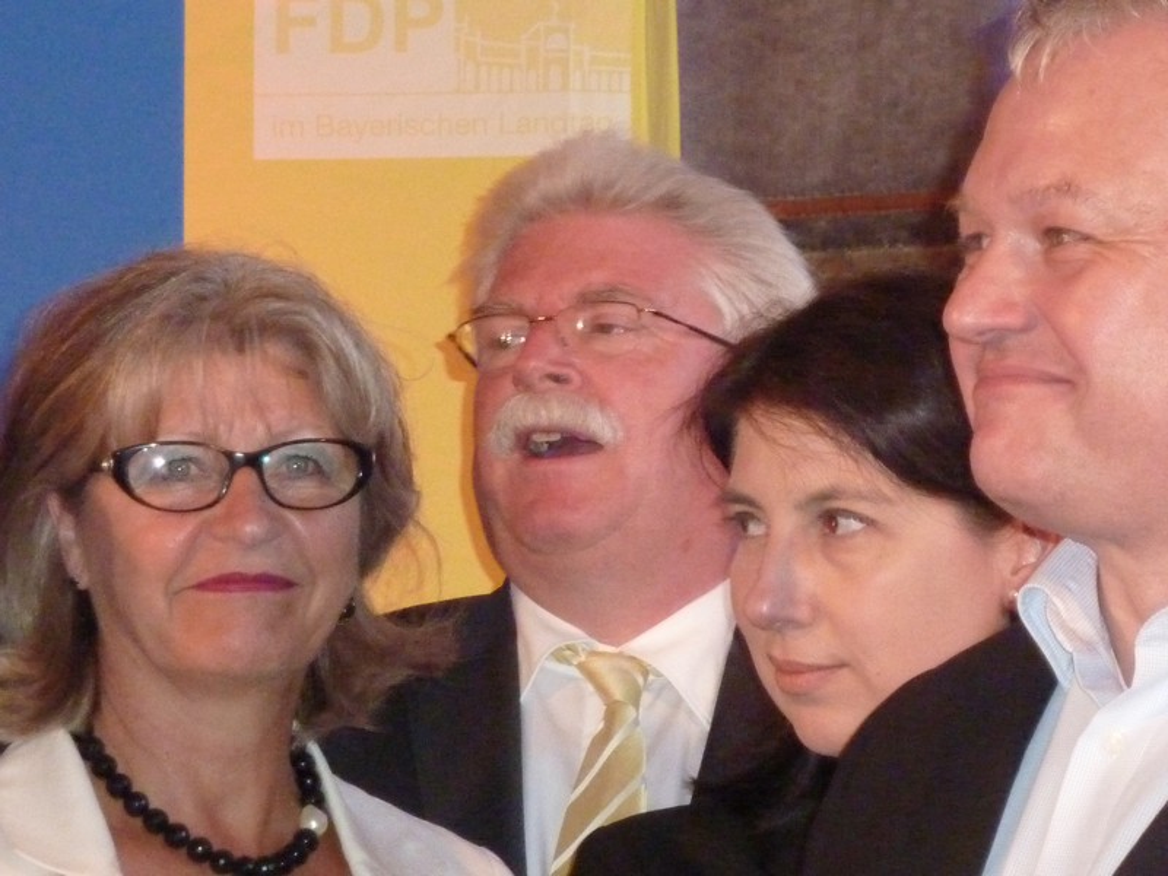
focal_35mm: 212
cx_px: 584
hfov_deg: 9.3
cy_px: 438
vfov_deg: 7.0
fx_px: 7153
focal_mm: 24.1
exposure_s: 1/125
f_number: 4.5
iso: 1000
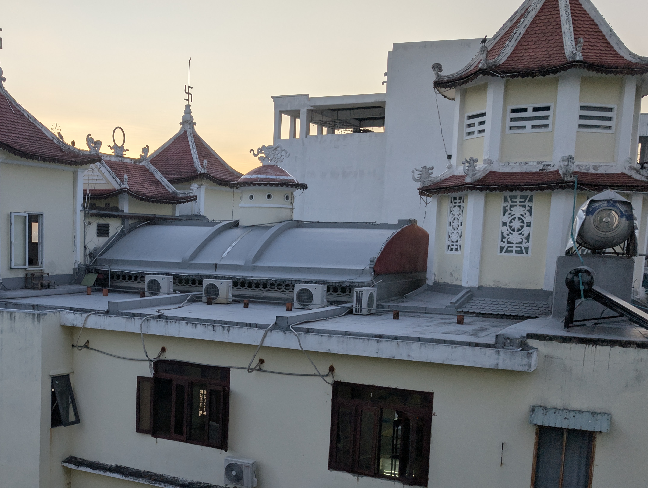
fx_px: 844
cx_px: 173
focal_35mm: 45
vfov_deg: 31.9
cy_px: 341
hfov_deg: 41.0
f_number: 1.68
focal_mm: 6.9
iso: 27
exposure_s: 1/196
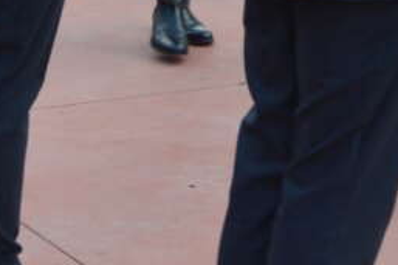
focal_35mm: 198
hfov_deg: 10.4
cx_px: 215
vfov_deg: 6.7
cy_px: -267
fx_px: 2188
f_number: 5.6
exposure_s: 1/125
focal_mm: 32
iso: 180
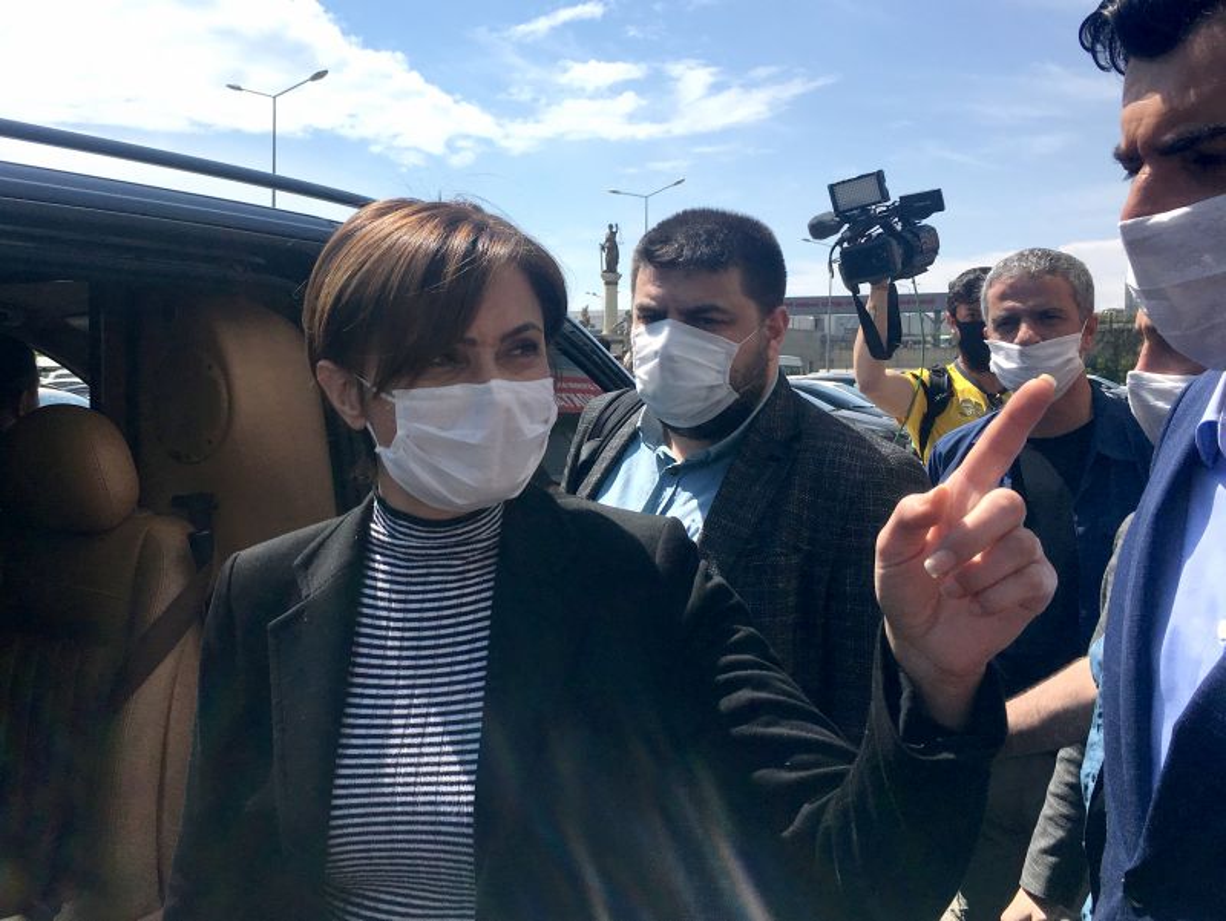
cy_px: 460
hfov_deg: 61.6
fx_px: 1028
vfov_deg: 48.3
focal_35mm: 29
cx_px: 613
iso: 25
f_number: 2.2
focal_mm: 4.15
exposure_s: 1/2404
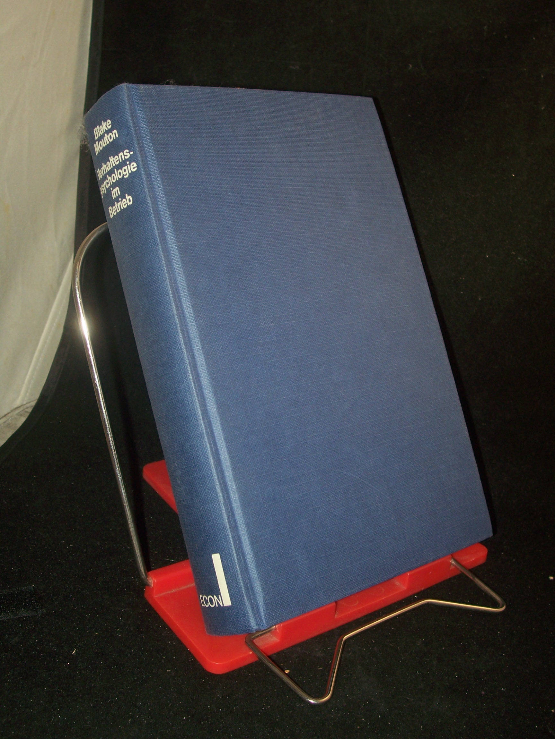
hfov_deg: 34.3
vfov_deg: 44.8
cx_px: 278
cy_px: 370
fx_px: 898
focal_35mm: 42
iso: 80
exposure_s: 1/60
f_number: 2.8
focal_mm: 7
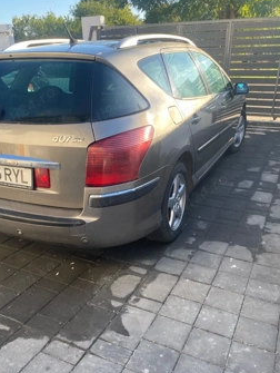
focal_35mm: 31
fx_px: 334
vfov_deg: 58.0
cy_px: 215
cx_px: 128
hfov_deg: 45.5
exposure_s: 1/411
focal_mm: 4.25
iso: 32
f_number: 1.8
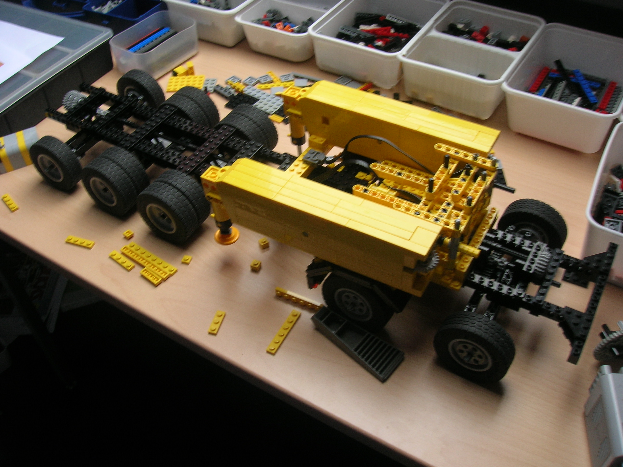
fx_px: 612
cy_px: 234
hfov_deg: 54.0
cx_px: 312
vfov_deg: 41.8
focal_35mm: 34
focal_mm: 5.7
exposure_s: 1/26.2
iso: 50
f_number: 4.9
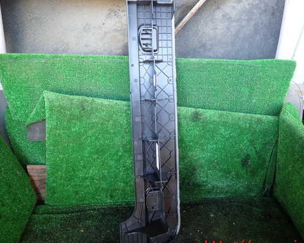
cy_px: 118
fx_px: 261
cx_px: 160
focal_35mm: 29
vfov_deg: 50.0
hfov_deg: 60.4
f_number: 2
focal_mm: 4.5
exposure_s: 1/40
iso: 200
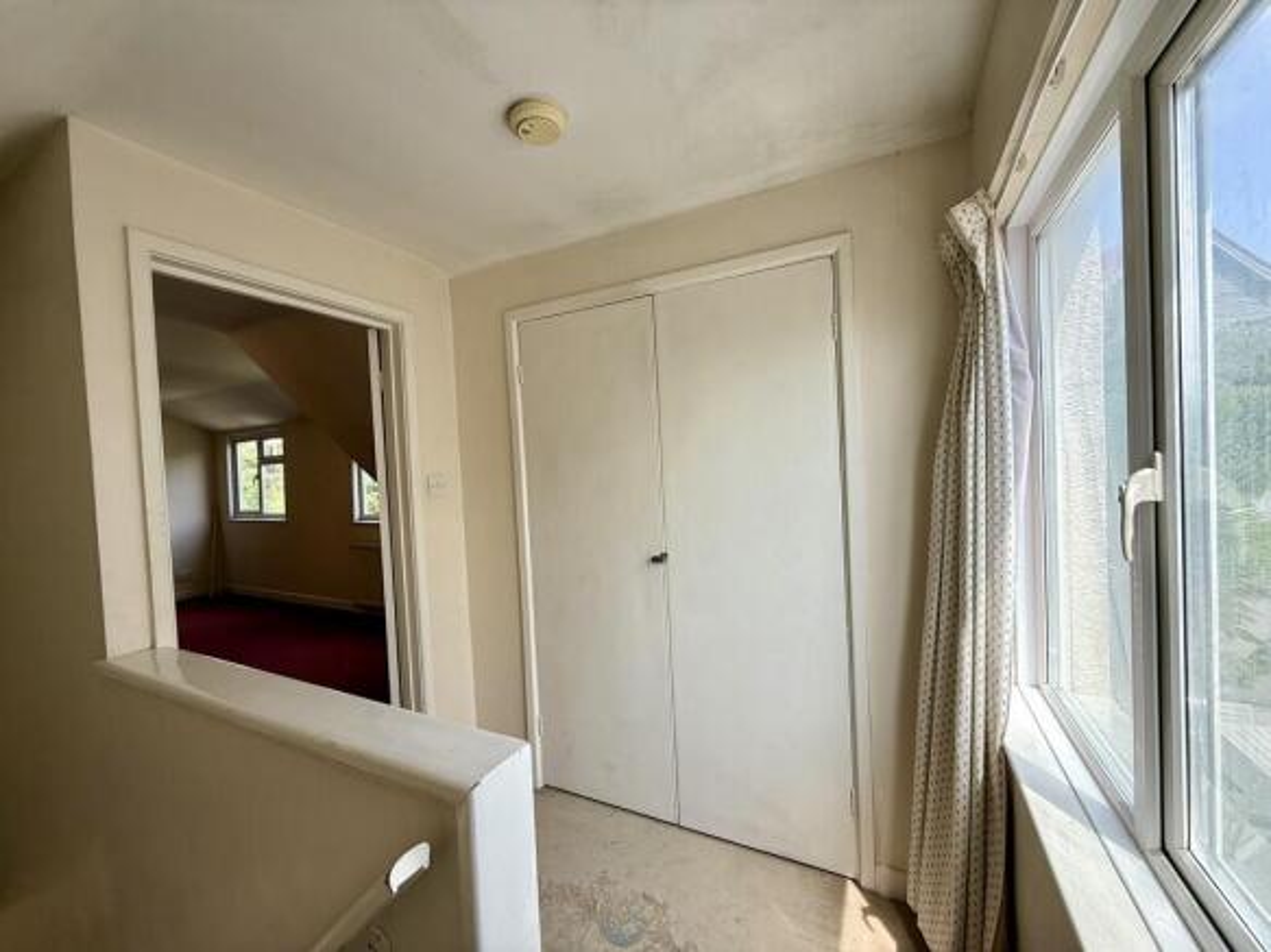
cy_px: 476
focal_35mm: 14
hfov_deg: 102.1
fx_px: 514
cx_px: 636
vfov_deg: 85.7
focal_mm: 2.22
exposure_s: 1/184
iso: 50
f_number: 2.2
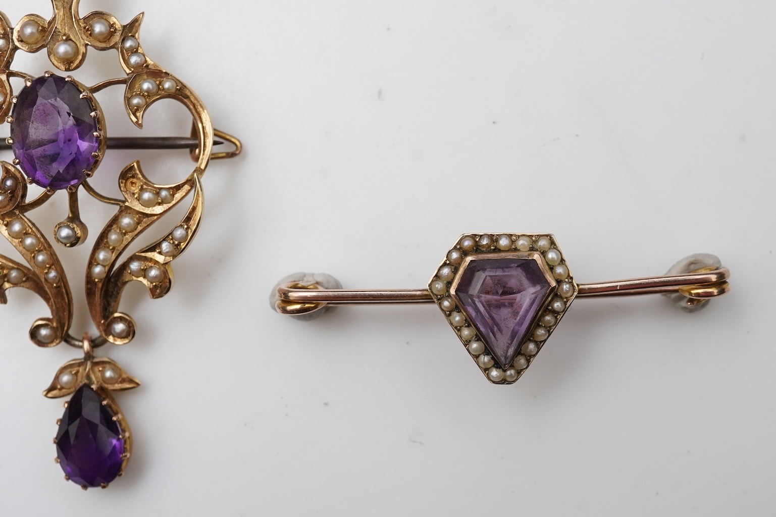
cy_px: 258
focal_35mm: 45
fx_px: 970
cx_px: 388
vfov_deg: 29.9
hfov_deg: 43.6
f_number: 18
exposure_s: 1/125
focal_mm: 30
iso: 500
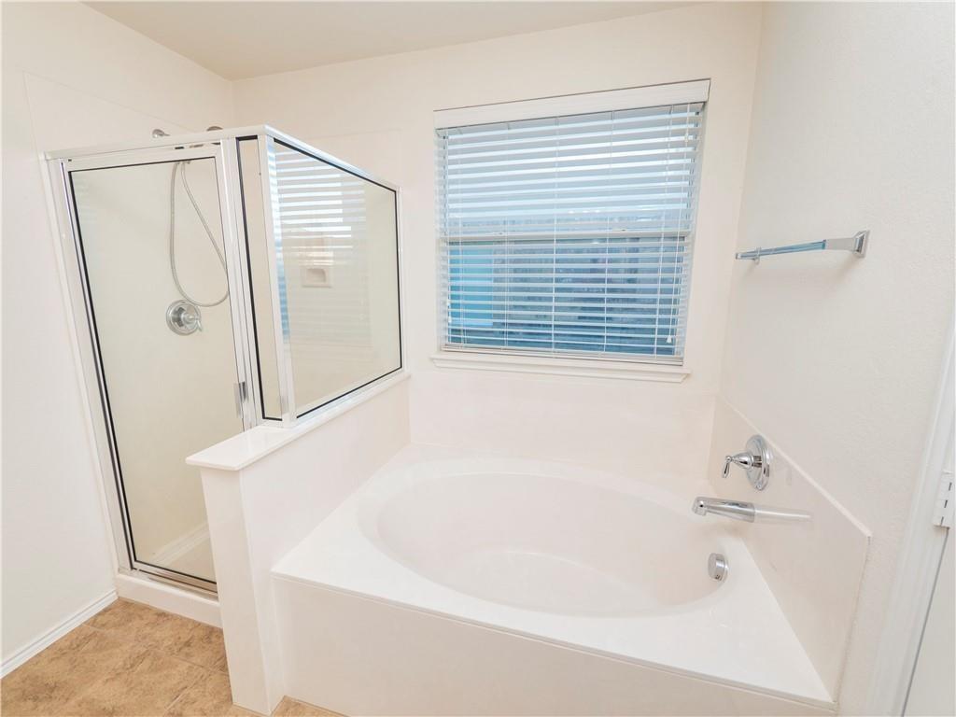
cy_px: 358
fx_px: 387
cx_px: 478
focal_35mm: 14
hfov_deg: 102.1
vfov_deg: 85.7
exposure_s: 1/50
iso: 500
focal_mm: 7
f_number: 5
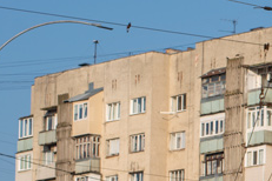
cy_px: 367
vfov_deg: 5.2
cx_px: 558
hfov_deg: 7.6
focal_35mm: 260
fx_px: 1964
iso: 100
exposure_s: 1/400
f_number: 6.3
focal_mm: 50
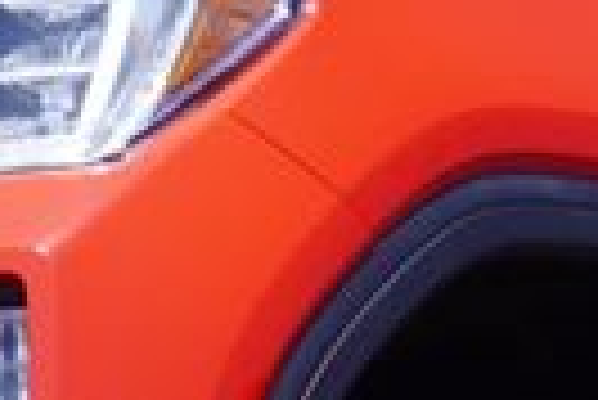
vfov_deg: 4.4
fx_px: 5169
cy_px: 171
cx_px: 625
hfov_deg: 6.6
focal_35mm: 311
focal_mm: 27
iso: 100
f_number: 9
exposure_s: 1/125
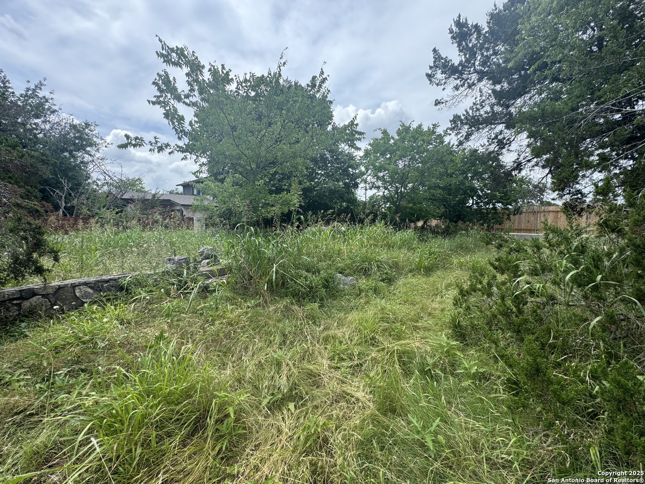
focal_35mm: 14
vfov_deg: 85.7
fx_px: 261
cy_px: 242
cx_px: 322
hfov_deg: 102.1
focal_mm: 2.22
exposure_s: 1/488
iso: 50
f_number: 2.2
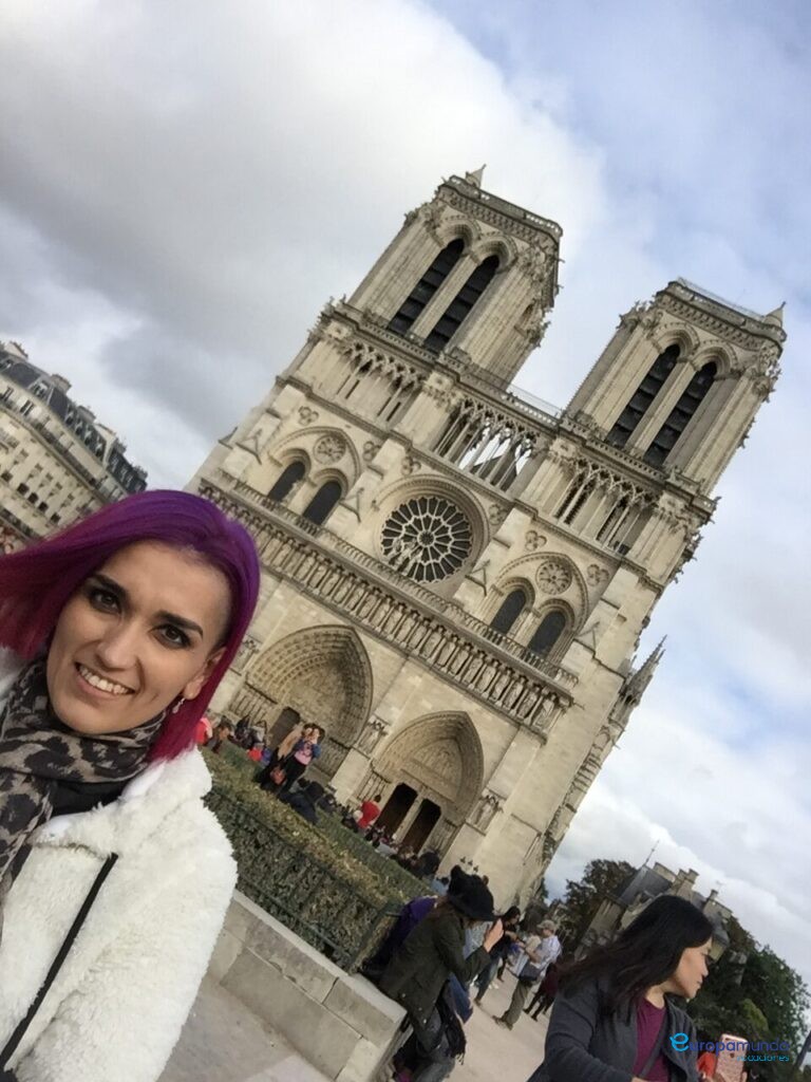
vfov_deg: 58.4
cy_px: 541
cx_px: 406
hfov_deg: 45.4
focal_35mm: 31
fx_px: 968
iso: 32
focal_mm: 2.65
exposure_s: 1/859
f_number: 2.2
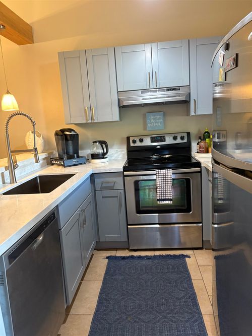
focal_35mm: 26
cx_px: 126
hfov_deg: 53.0
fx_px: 252
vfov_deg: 67.3
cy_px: 168
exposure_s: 1/60
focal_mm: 5.96
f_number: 1.6
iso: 400
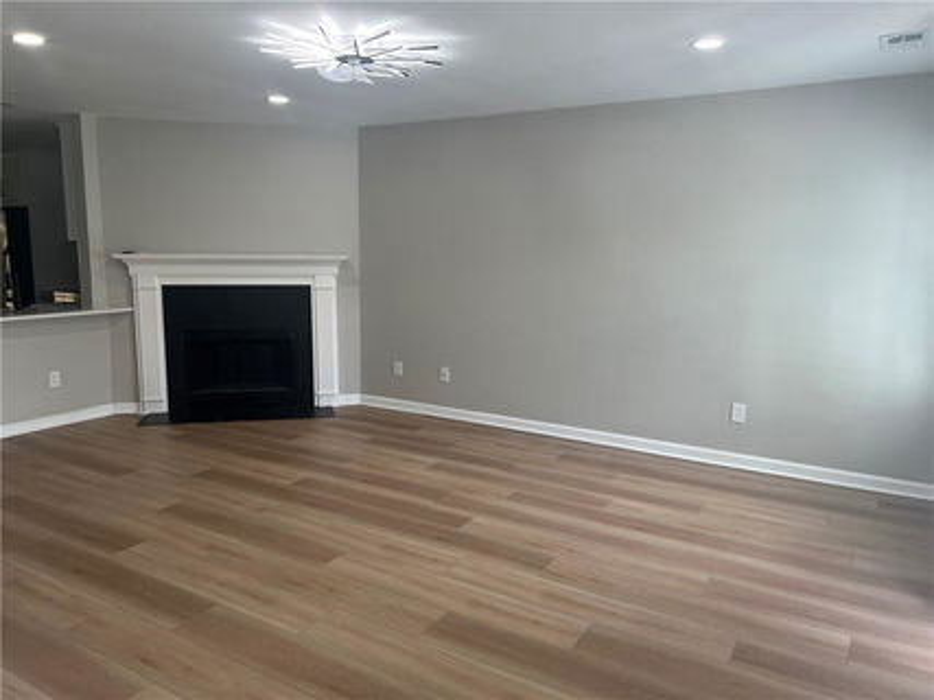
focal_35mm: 26
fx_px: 701
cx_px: 467
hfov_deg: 67.3
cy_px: 350
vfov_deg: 53.0
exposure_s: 1/120
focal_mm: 5.7
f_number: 1.5
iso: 40
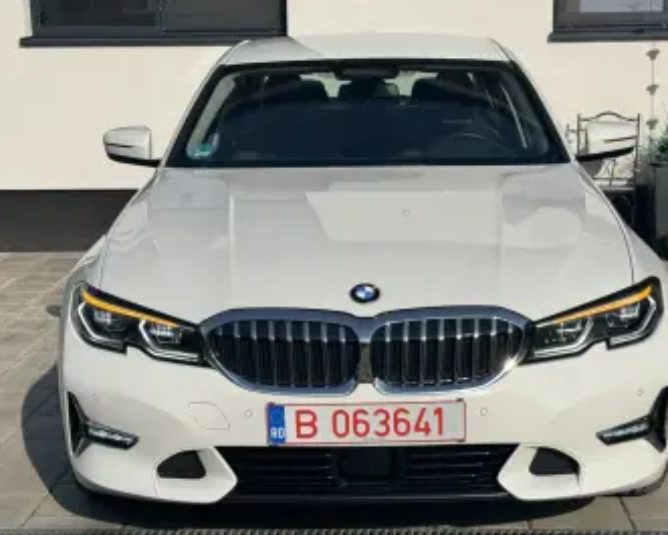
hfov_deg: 36.6
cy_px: 269
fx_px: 1009
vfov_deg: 29.7
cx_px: 353
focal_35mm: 51
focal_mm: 6.76
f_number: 1.78
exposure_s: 1/12500
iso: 80
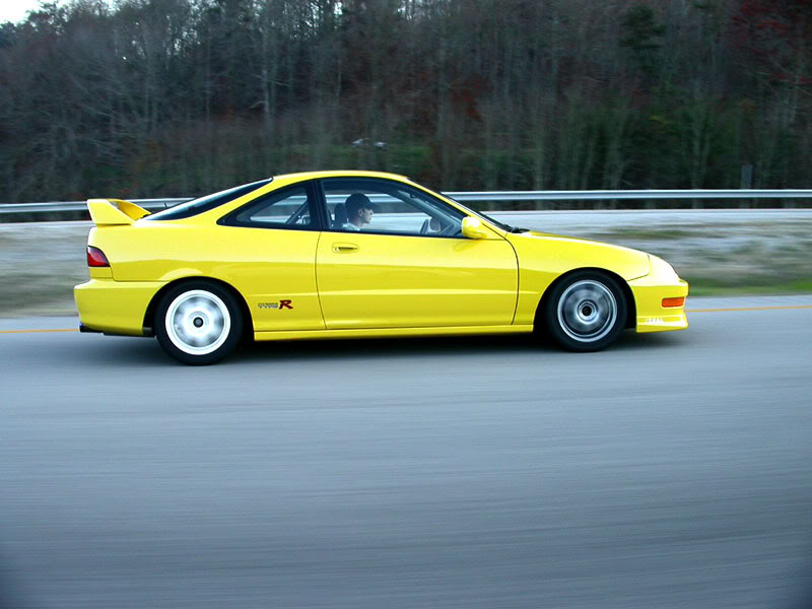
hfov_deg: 49.0
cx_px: 406
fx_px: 891
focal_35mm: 38
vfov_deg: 37.7
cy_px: 304
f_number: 3.7
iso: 100
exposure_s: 1/67.1
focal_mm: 7.85
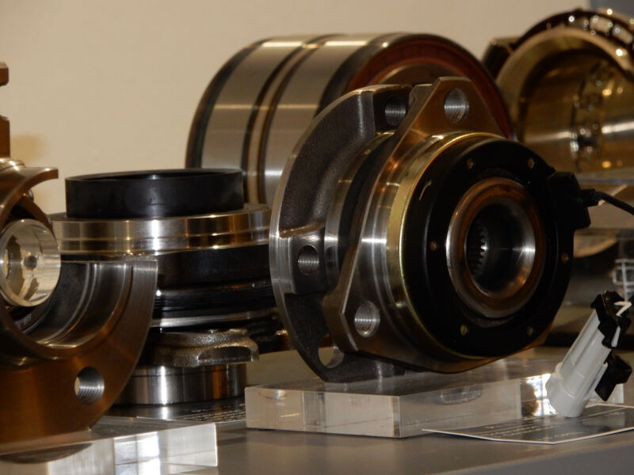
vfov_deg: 5.5
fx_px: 4963
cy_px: 238
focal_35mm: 271
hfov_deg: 7.3
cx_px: 317
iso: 400
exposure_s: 1/30
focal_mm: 48.4
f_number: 6.3
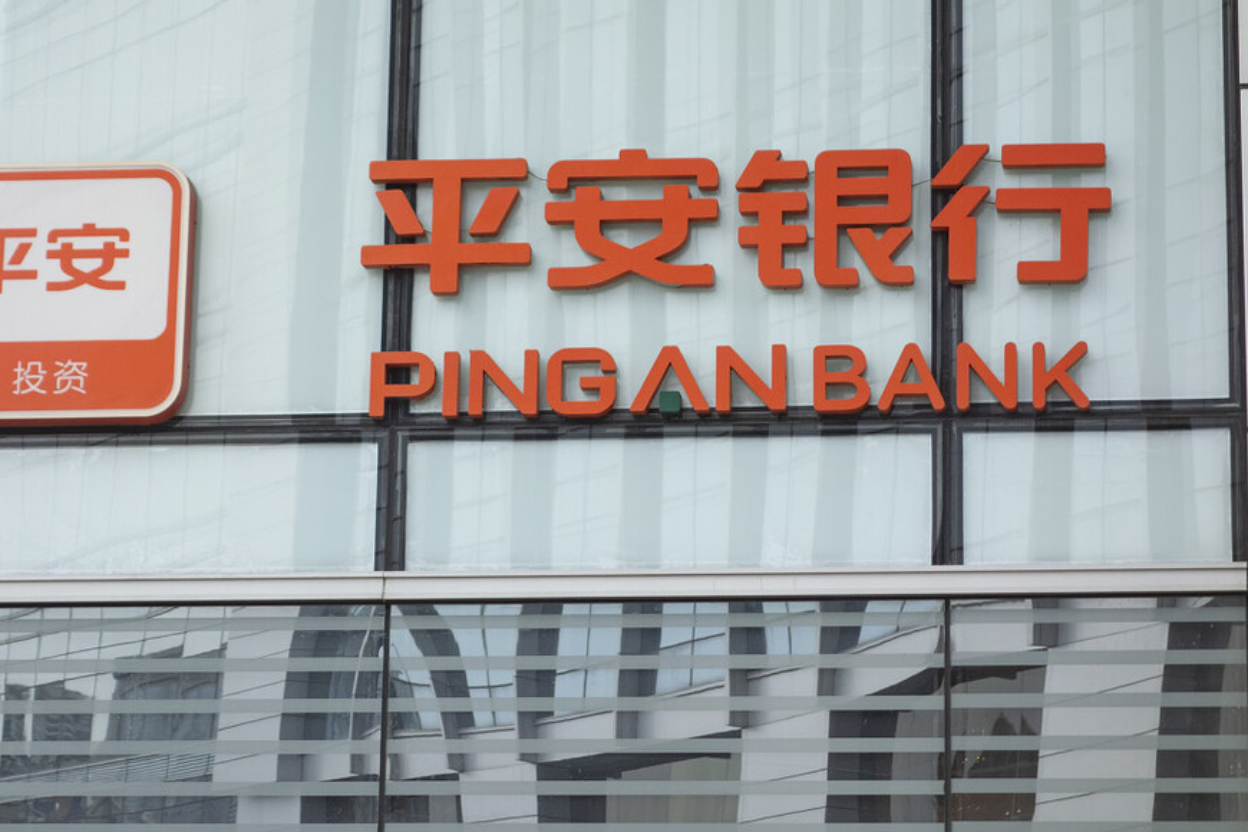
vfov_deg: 9.9
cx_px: 422
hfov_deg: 14.8
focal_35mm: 138
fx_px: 4784
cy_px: 364
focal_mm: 37.1
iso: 200
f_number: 4.9
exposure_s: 1/640
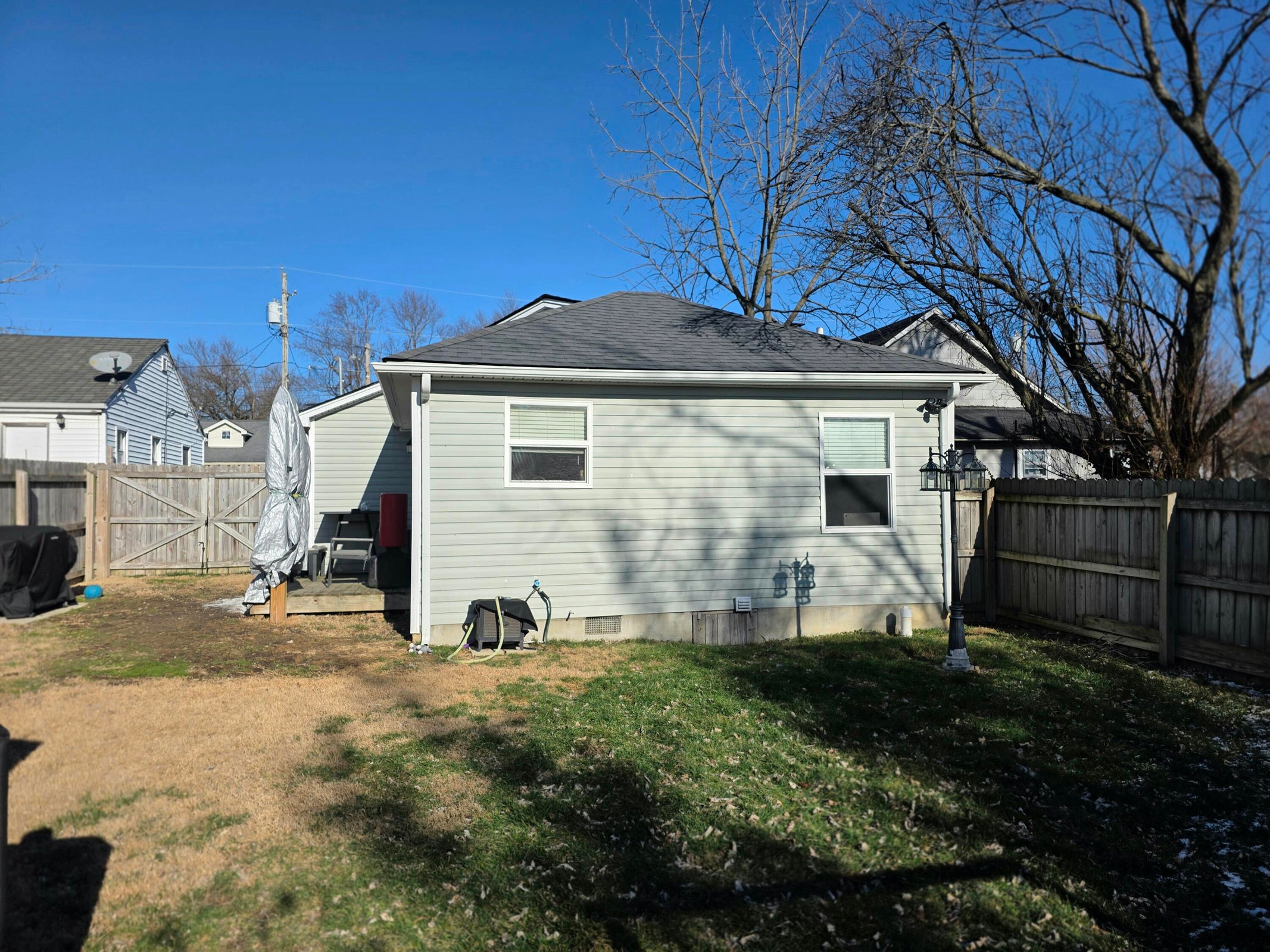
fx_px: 844
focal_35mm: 23
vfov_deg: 58.9
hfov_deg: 73.9
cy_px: 476
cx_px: 635
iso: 80
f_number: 1.7
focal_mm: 6.3
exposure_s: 1/10000
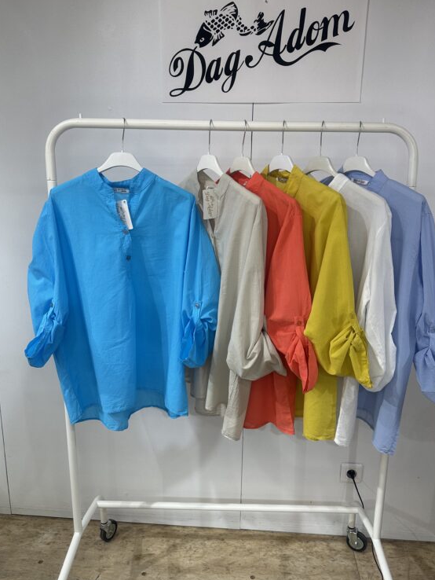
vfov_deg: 67.3
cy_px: 281
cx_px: 230
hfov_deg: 53.1
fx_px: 435
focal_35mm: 26
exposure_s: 1/379
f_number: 1.78
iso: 80
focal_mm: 6.86
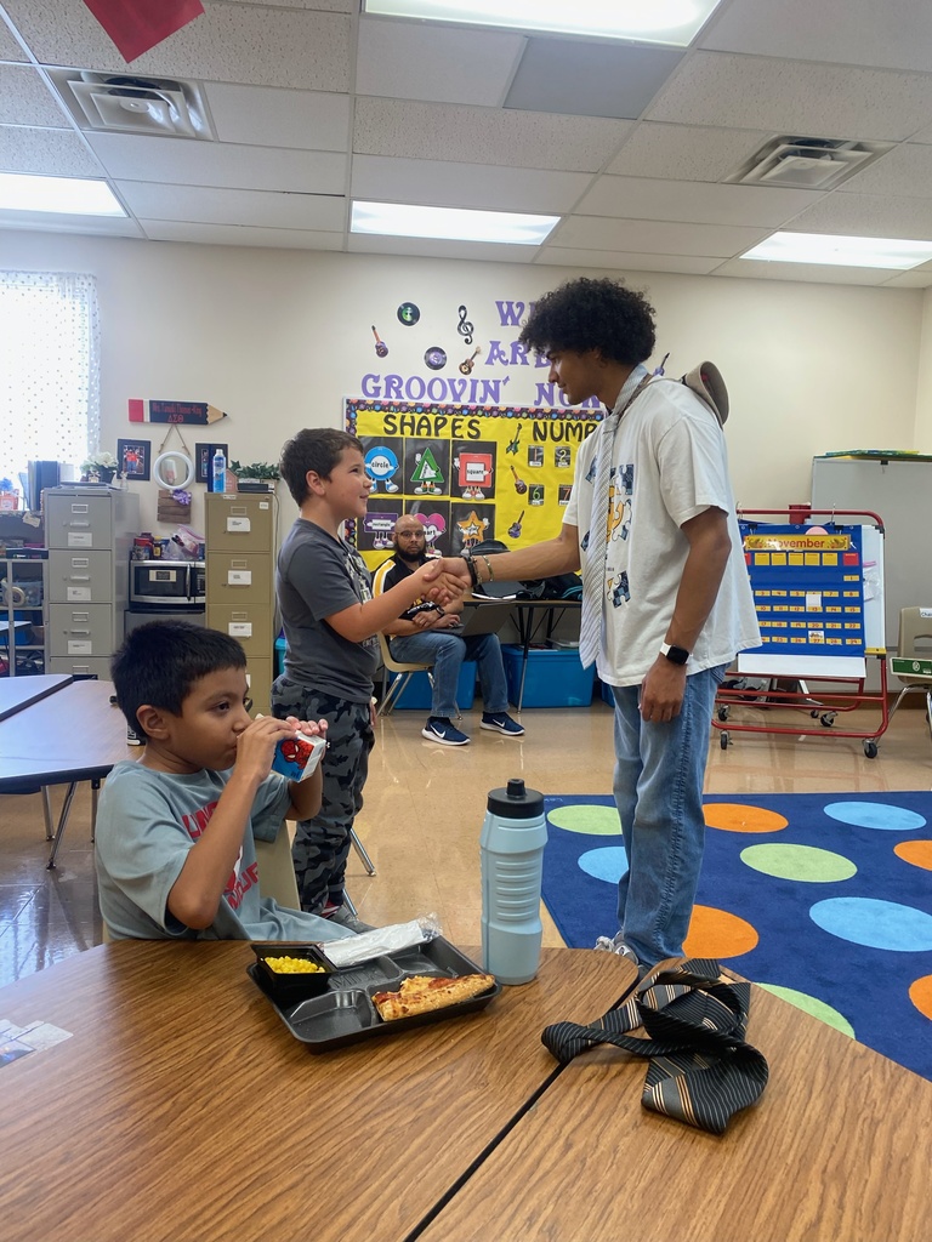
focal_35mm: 26
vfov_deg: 67.3
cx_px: 466
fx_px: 933
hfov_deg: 53.1
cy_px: 621
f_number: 1.8
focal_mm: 4.25
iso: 64
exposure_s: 1/60
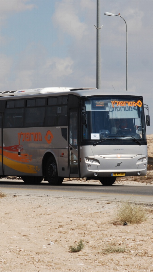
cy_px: 136
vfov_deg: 10.7
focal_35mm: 201
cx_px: 55
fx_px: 1447
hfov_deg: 6.1
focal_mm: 85
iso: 100
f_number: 5.6
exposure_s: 1/500
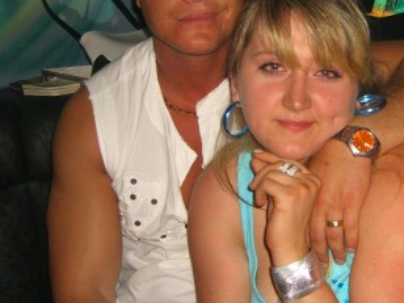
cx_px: 346
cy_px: 130
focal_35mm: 74
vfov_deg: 19.9
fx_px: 864
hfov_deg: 25.7
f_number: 2.8
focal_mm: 7.9
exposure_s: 1/60
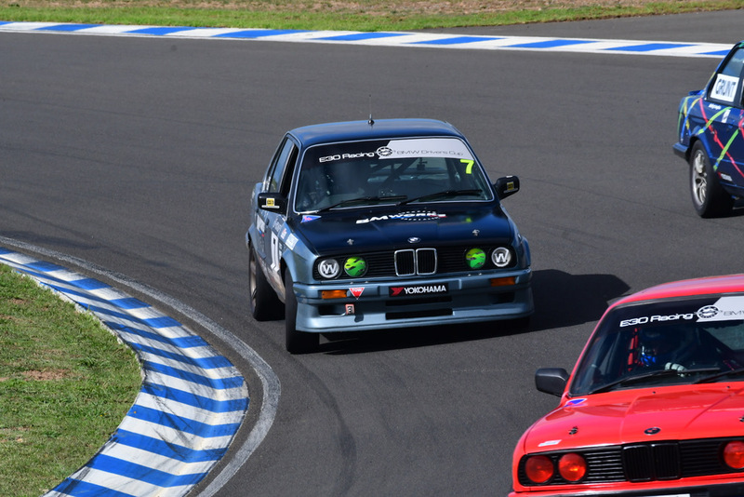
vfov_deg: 2.6
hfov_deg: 3.9
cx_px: 372
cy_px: 248
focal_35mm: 525
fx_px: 10853
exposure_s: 1/640
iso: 400
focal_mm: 350
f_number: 13
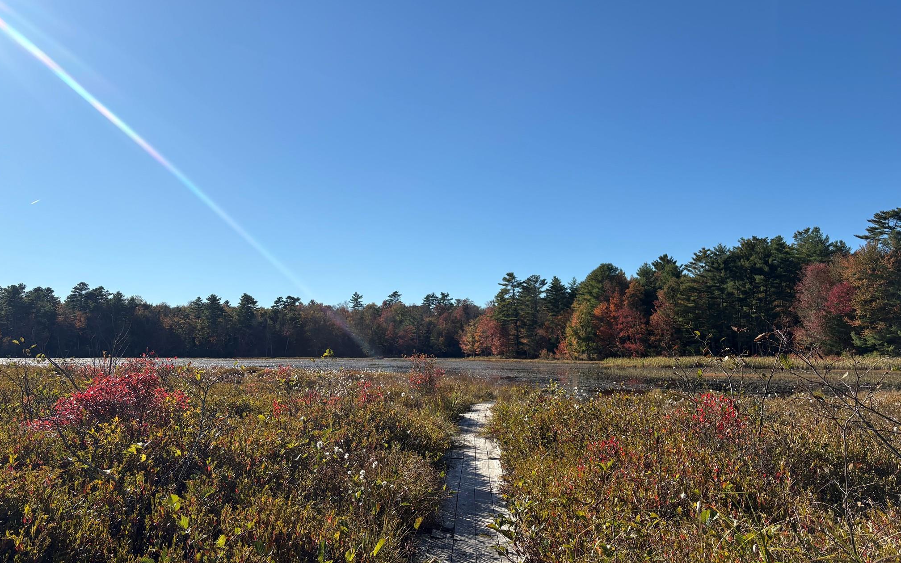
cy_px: 277
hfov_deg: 66.5
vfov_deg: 44.5
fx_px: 688
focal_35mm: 28
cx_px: 446
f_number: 1.6
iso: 50
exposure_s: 1/4329
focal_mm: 5.96
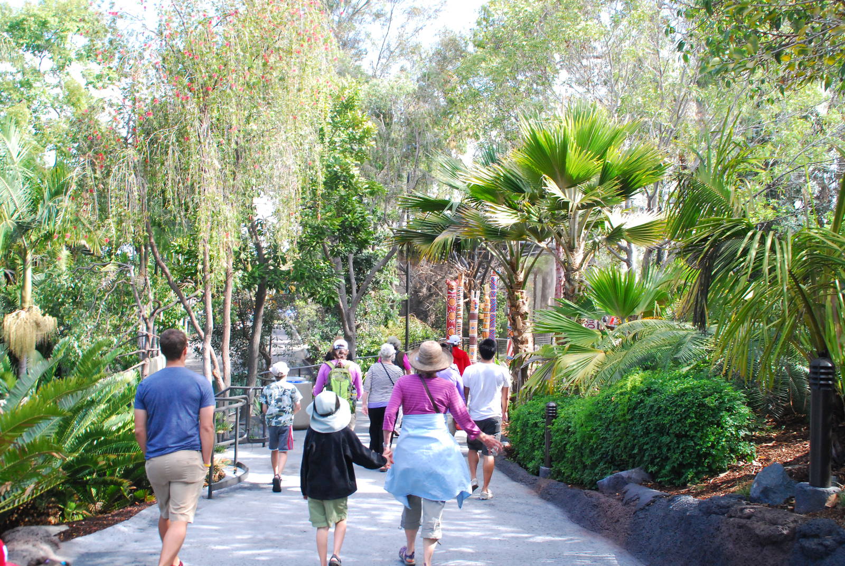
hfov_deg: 51.2
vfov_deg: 35.6
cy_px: 283
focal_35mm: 38
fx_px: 881
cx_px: 422
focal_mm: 25
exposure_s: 1/250
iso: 800
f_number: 8
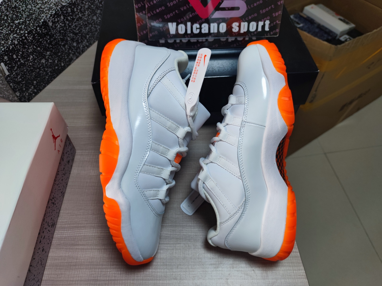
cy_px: 143
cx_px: 191
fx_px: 265
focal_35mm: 24
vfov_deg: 56.8
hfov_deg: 71.6
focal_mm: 6.72
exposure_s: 1/100
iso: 143
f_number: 1.69
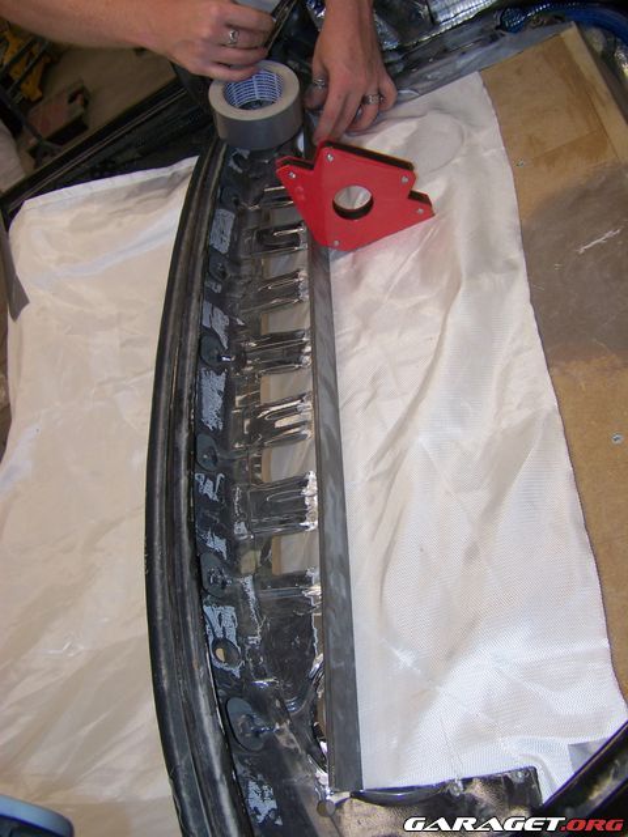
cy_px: 418
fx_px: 919
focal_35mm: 38
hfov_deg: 37.7
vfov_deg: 49.0
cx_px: 314
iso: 80
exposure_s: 1/60
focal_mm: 6.3
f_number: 2.8
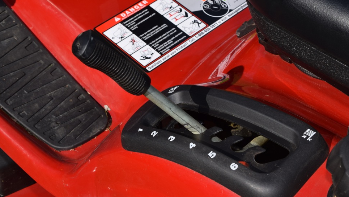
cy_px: 101
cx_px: 179
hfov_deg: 23.8
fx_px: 829
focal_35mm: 90
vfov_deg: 13.5
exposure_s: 1/200
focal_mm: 55
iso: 100
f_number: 11
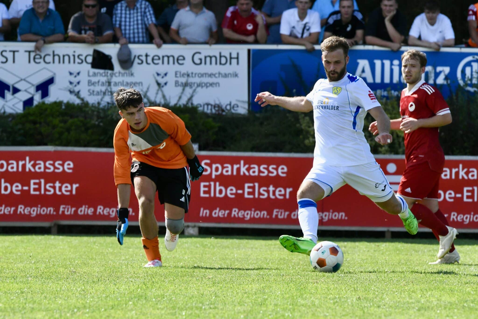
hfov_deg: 5.2
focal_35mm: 400
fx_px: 5310
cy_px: 160
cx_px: 239
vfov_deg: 3.4
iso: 2500
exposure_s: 1/1600
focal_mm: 400
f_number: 13
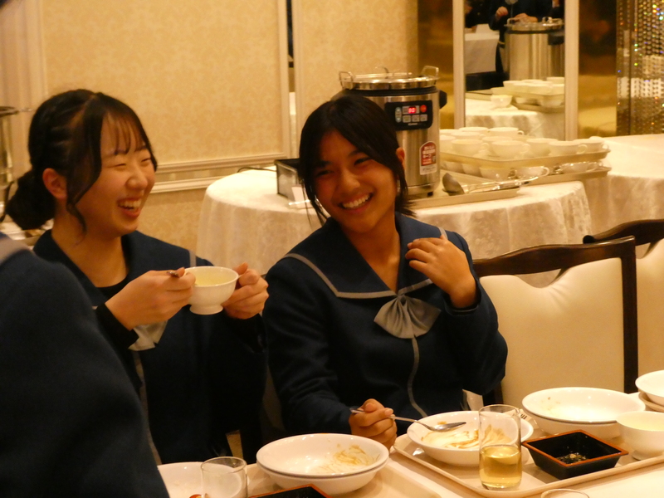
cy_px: 249
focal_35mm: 74
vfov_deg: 19.9
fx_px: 1419
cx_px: 332
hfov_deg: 26.3
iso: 1250
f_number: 4.6
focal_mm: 13.2
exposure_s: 1/60
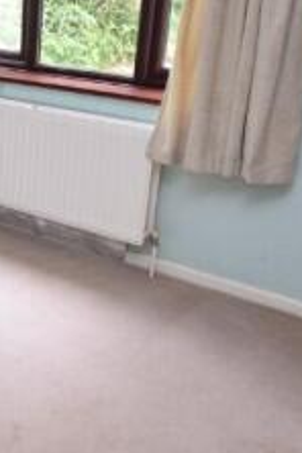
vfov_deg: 37.4
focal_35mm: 53
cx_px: -53
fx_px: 667
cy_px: 181
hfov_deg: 23.5
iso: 400
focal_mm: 12
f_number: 4.5
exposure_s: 1/80
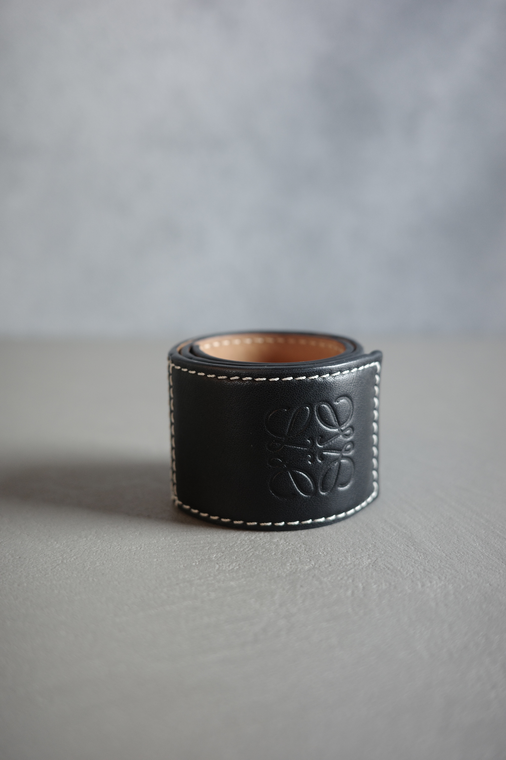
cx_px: 253
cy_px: 380
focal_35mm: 40
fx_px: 843
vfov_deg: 48.5
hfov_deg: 33.4
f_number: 2.8
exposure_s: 1/40
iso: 200
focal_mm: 26
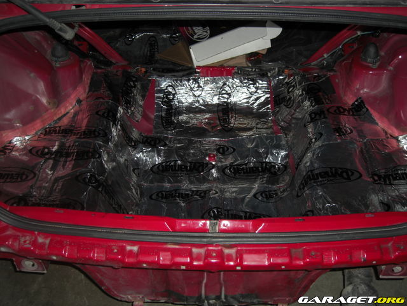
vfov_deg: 37.7
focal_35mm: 38
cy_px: 153
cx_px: 204
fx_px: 447
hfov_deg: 49.0
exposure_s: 1/60
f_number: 2.8
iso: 100
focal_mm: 7.9
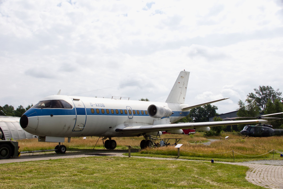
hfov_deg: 43.6
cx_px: 142
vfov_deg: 29.9
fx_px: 354
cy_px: 94
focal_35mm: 45
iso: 400
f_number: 10
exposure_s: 1/800
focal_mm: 30
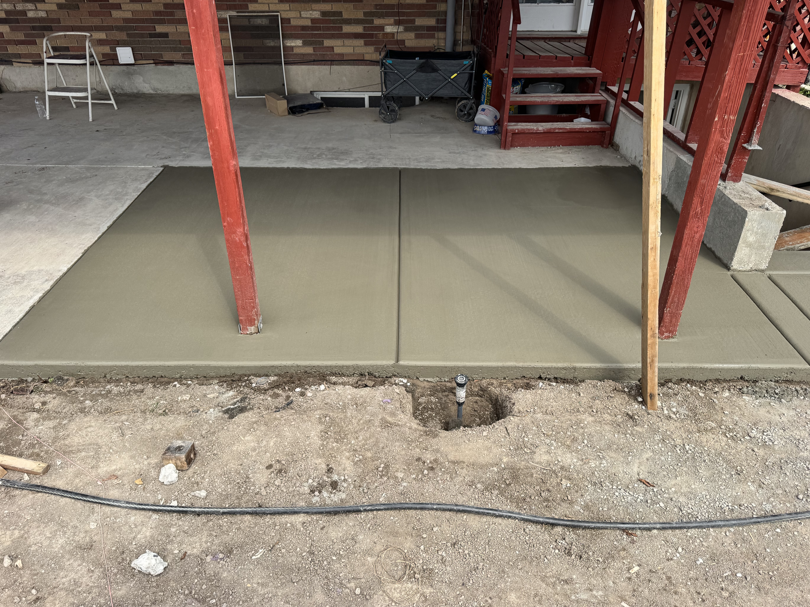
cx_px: 408
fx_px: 585
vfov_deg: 54.9
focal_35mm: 25
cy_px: 294
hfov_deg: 69.4
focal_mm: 6.76
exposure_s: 1/1456
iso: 80
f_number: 1.78
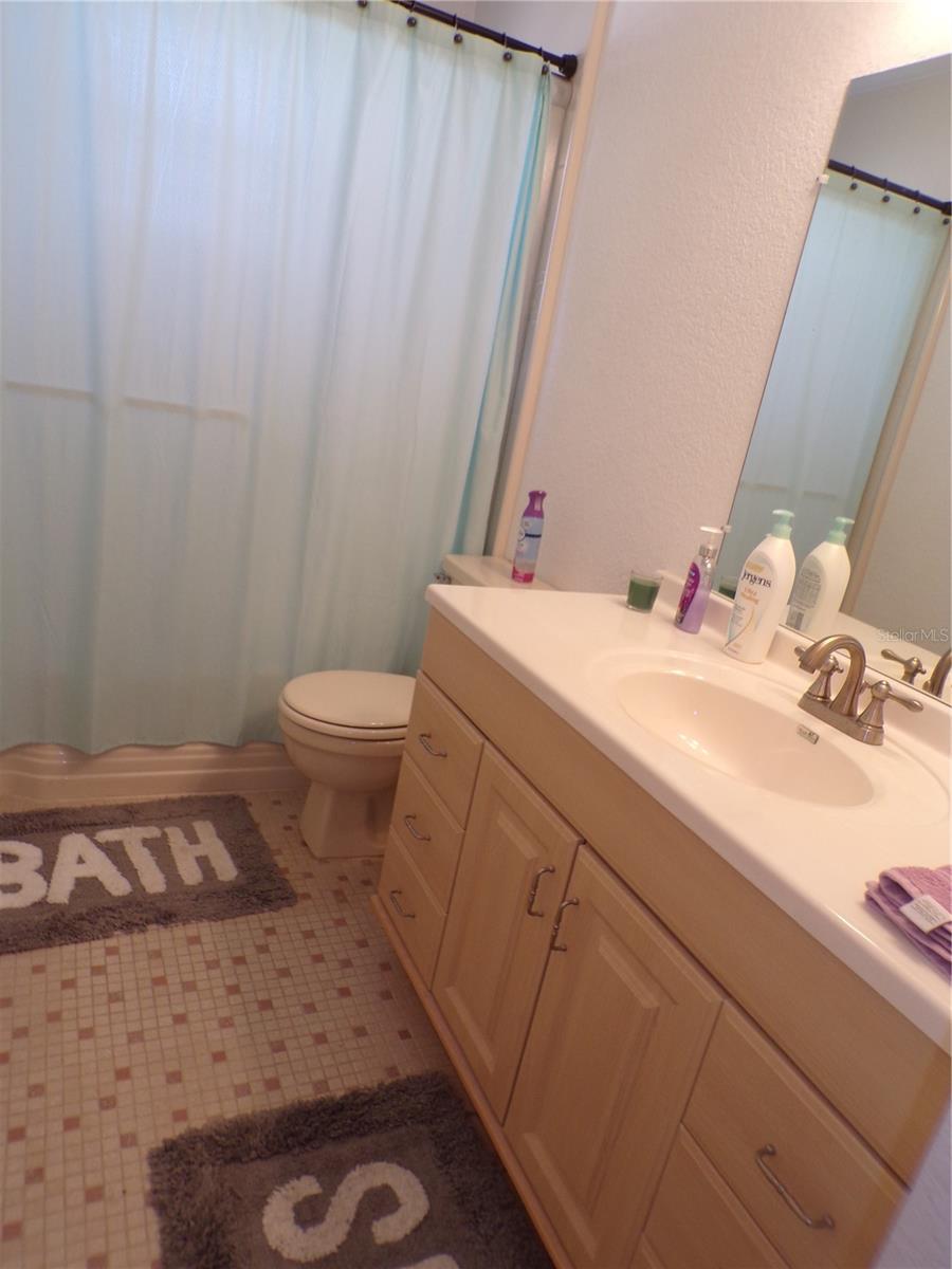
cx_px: 476
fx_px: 880
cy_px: 634
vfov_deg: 71.6
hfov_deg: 56.8
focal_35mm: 24
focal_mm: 4.3
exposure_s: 1/34
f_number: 3
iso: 100
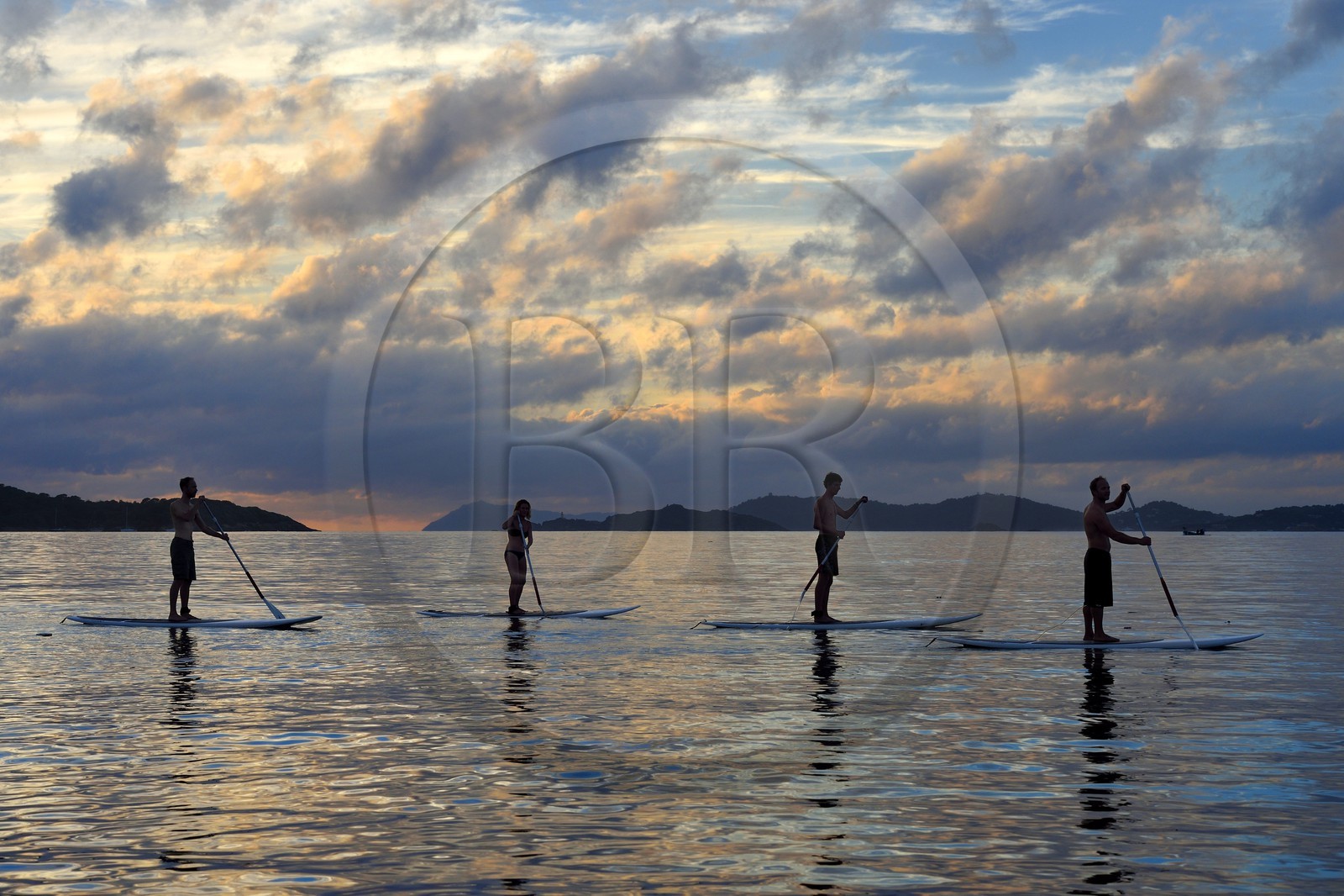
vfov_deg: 18.2
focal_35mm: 75
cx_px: 672
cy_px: 448
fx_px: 2799
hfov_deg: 27.0
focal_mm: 75
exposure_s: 1/320
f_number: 10
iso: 400
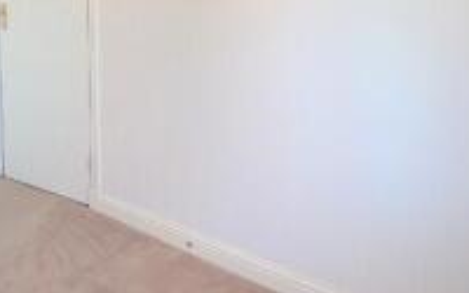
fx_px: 511
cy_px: 20
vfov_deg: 30.3
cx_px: 131
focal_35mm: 40
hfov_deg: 47.8
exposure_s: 1/25
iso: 131
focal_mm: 1.95
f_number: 2.2
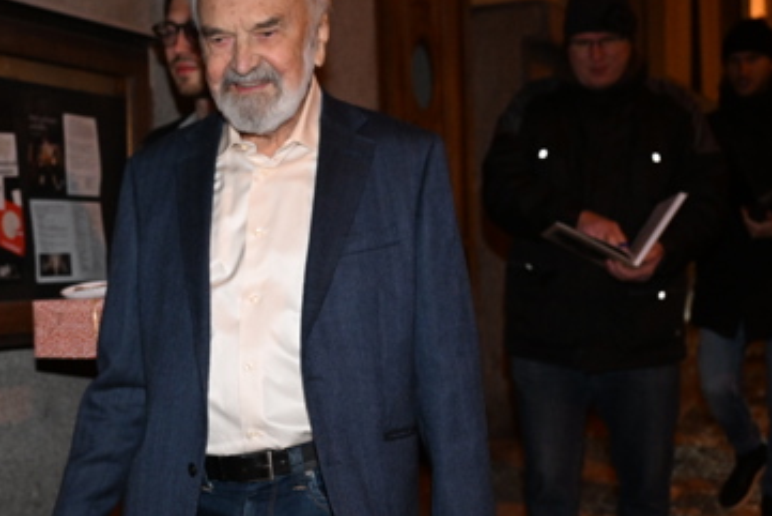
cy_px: 343
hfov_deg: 31.3
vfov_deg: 21.5
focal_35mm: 63
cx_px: 190
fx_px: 1351
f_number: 3.5
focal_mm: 33
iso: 4000
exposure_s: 1/80
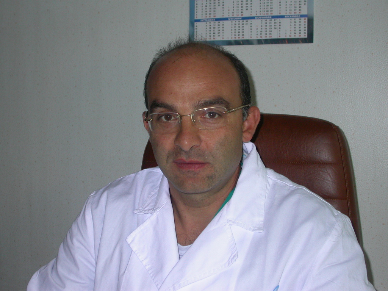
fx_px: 650
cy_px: 146
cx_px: 194
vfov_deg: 25.2
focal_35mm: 58
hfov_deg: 33.2
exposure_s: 1/60.3
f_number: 3
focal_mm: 12
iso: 100
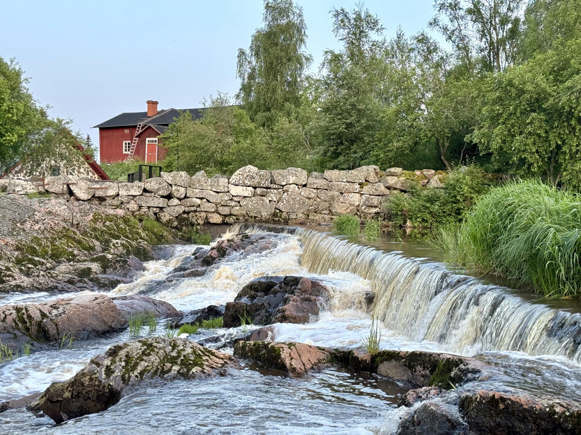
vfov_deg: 30.3
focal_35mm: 48
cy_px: 218
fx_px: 806
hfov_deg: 39.7
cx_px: 290
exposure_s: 1/124
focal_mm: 6.76
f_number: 1.78
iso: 80
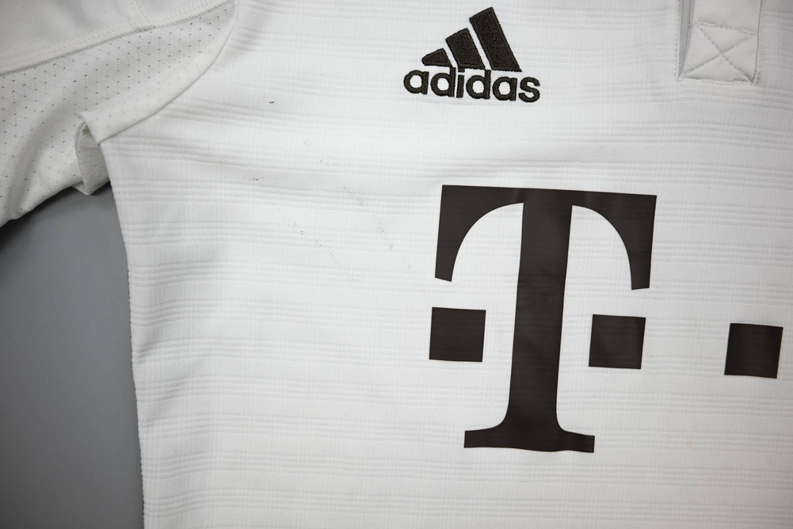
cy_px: 264
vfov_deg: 53.2
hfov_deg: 73.7
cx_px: 396
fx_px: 529
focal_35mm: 24
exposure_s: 1/180
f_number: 4.8
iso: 200
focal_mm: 24
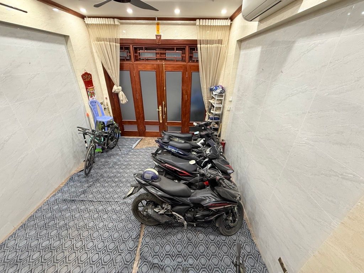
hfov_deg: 102.1
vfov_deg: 85.7
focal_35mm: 14
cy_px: 136
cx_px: 182
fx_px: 147
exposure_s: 1/50
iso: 320
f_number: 2.2
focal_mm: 2.22
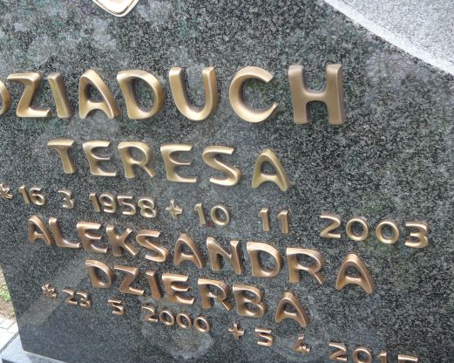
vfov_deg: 35.6
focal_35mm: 42
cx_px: 202
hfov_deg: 43.8
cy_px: 189
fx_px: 564
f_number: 2.8
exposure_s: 1/30
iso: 100
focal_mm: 5.2
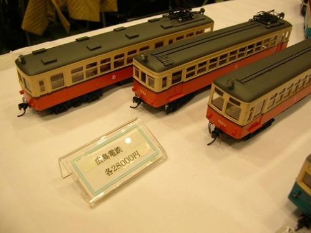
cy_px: 116
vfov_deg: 40.7
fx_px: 314
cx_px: 156
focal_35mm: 35
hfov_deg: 52.6
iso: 50
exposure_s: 1/33.7
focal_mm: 5.8
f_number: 2.8
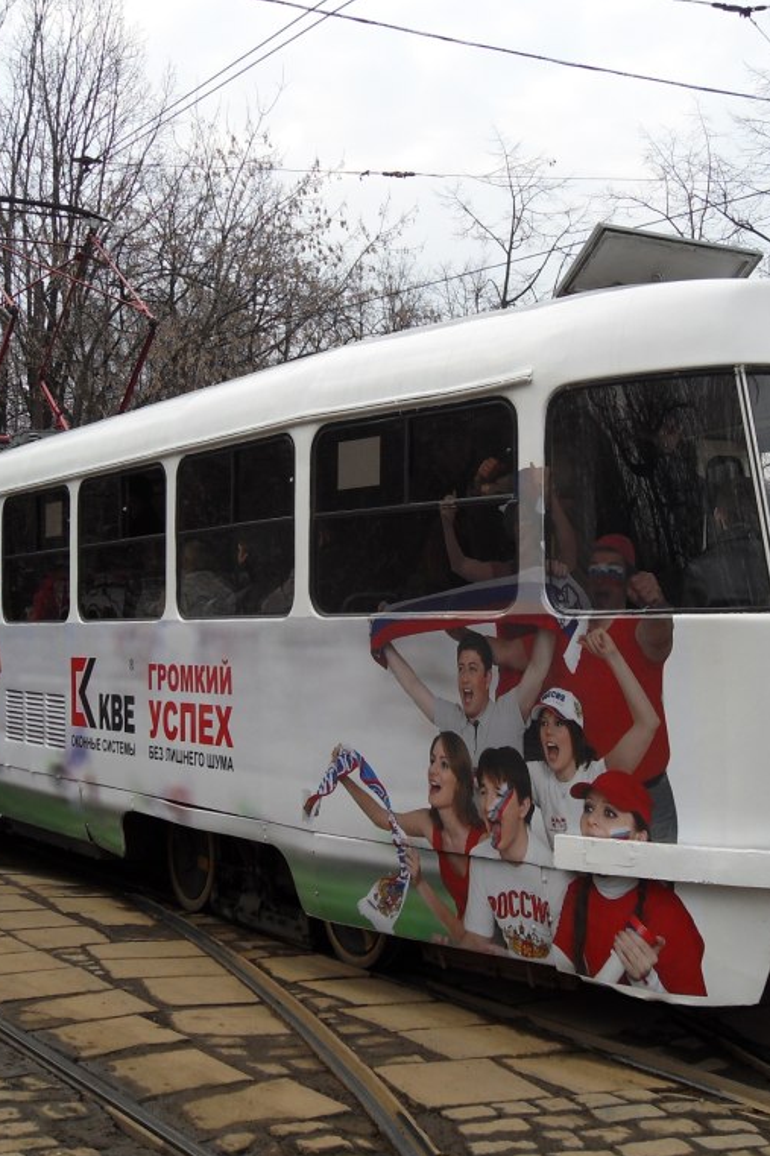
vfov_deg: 40.4
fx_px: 1573
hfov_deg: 27.5
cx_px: 416
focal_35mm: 49
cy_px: 580
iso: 80
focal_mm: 6.3
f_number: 3.5
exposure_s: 1/180
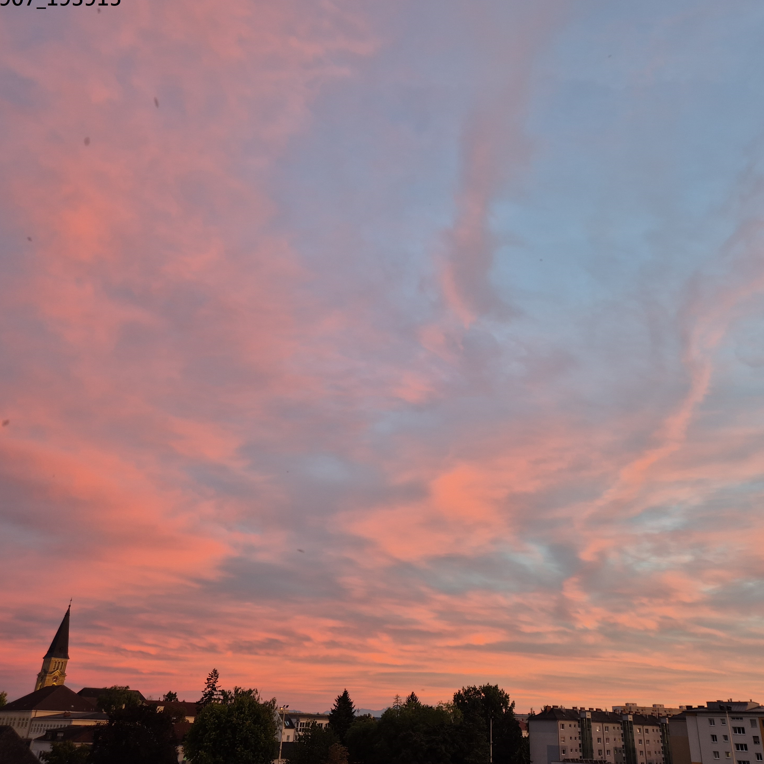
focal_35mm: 28
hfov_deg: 56.9
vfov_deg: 57.3
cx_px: 453
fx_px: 699
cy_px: 379
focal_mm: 5.4
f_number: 1.8
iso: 125
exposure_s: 1/100
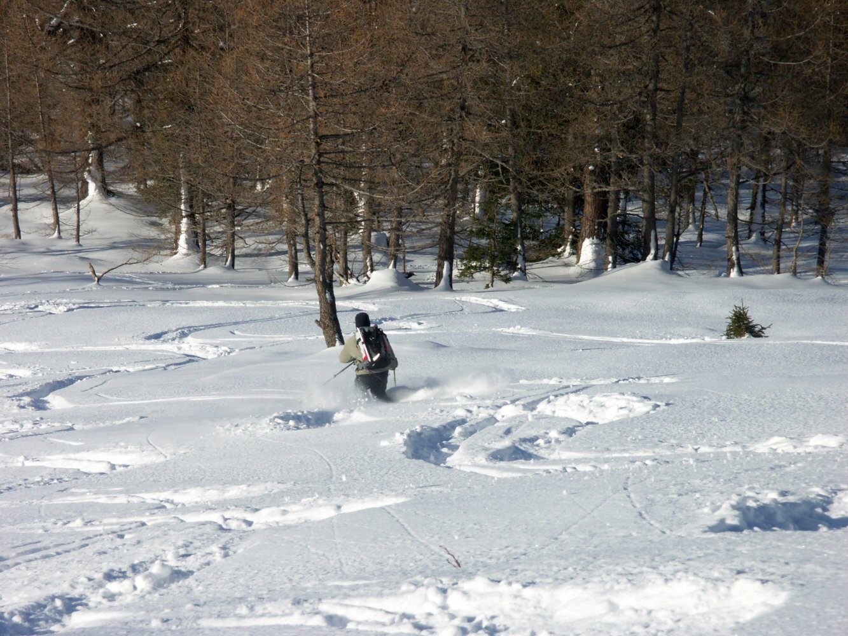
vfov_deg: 7.6
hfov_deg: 10.1
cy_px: 318
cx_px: 424
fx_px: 4777
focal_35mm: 195
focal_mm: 49.77
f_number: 6.3
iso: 64
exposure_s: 1/640
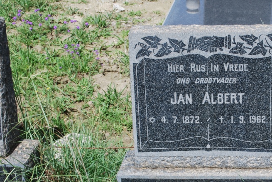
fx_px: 567
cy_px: 125
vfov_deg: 18.2
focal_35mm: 75
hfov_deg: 26.6
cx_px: 209
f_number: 8
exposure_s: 1/250
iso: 100
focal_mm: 32
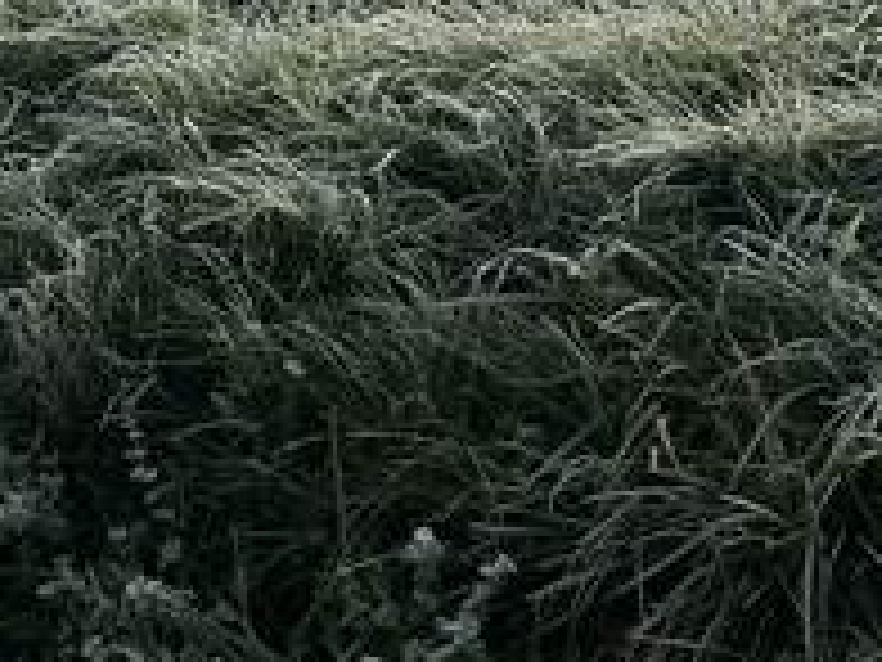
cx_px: 742
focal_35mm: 106
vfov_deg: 12.7
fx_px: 2701
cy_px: -549
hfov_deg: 18.3
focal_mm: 5.1
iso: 50
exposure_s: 1/9091
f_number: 1.6
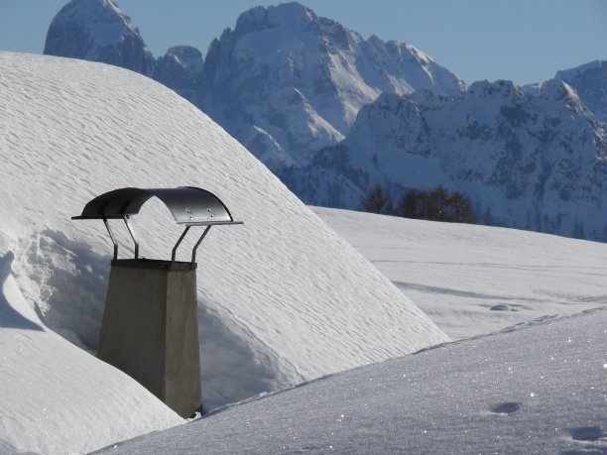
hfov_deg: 7.2
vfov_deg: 5.4
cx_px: 304
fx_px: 4822
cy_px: 228
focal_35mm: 275
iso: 100
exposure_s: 1/1000
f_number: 8
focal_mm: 58.2
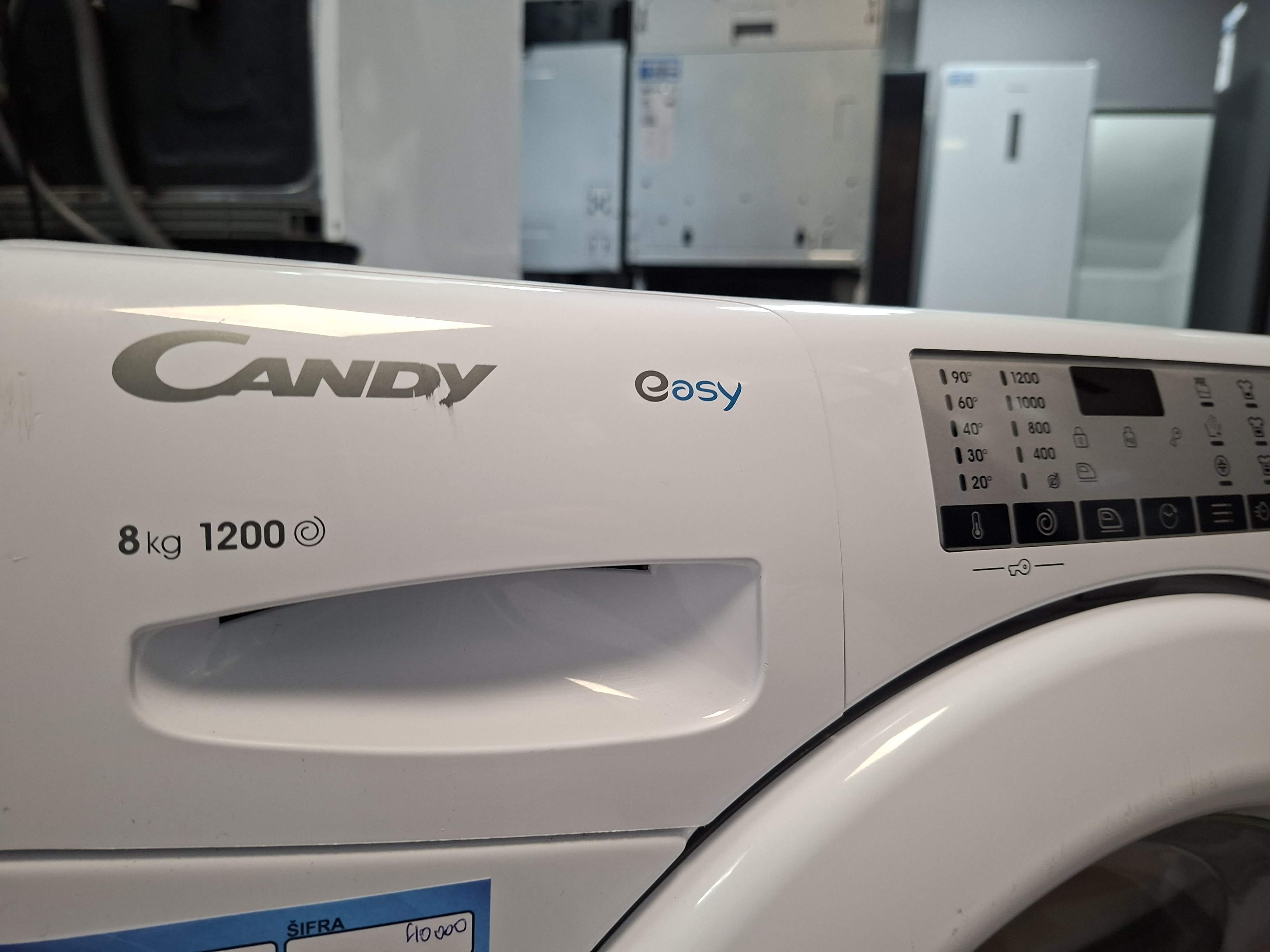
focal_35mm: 23
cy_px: 476
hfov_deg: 73.9
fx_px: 844
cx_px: 635
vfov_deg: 58.9
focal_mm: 5.54
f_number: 1.8
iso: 200
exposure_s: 1/60
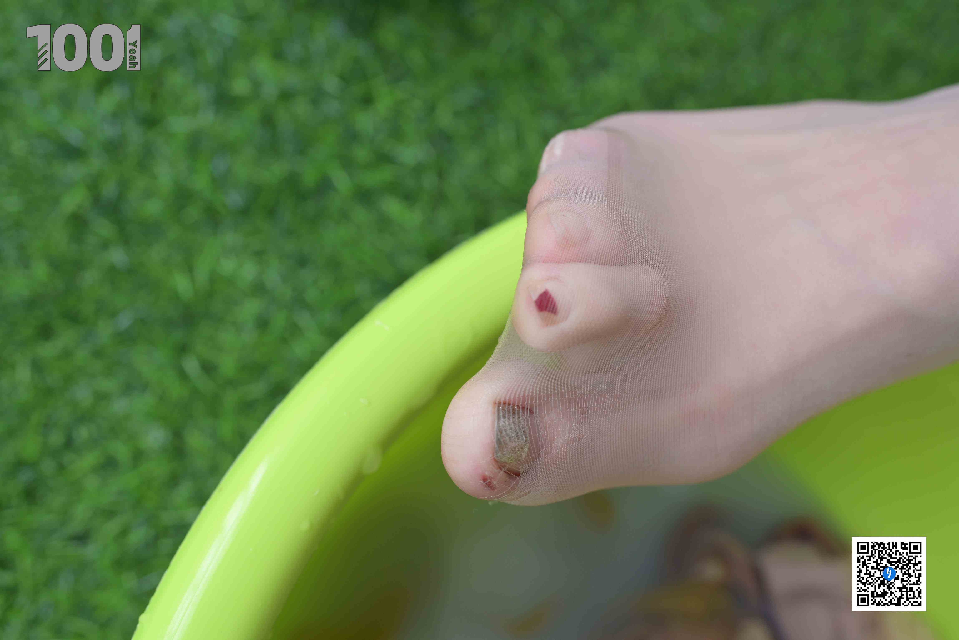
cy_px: 320
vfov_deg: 37.9
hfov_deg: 54.4
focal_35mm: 35
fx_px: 932
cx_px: 480
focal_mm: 35
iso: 200
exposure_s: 1/200
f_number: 5.6
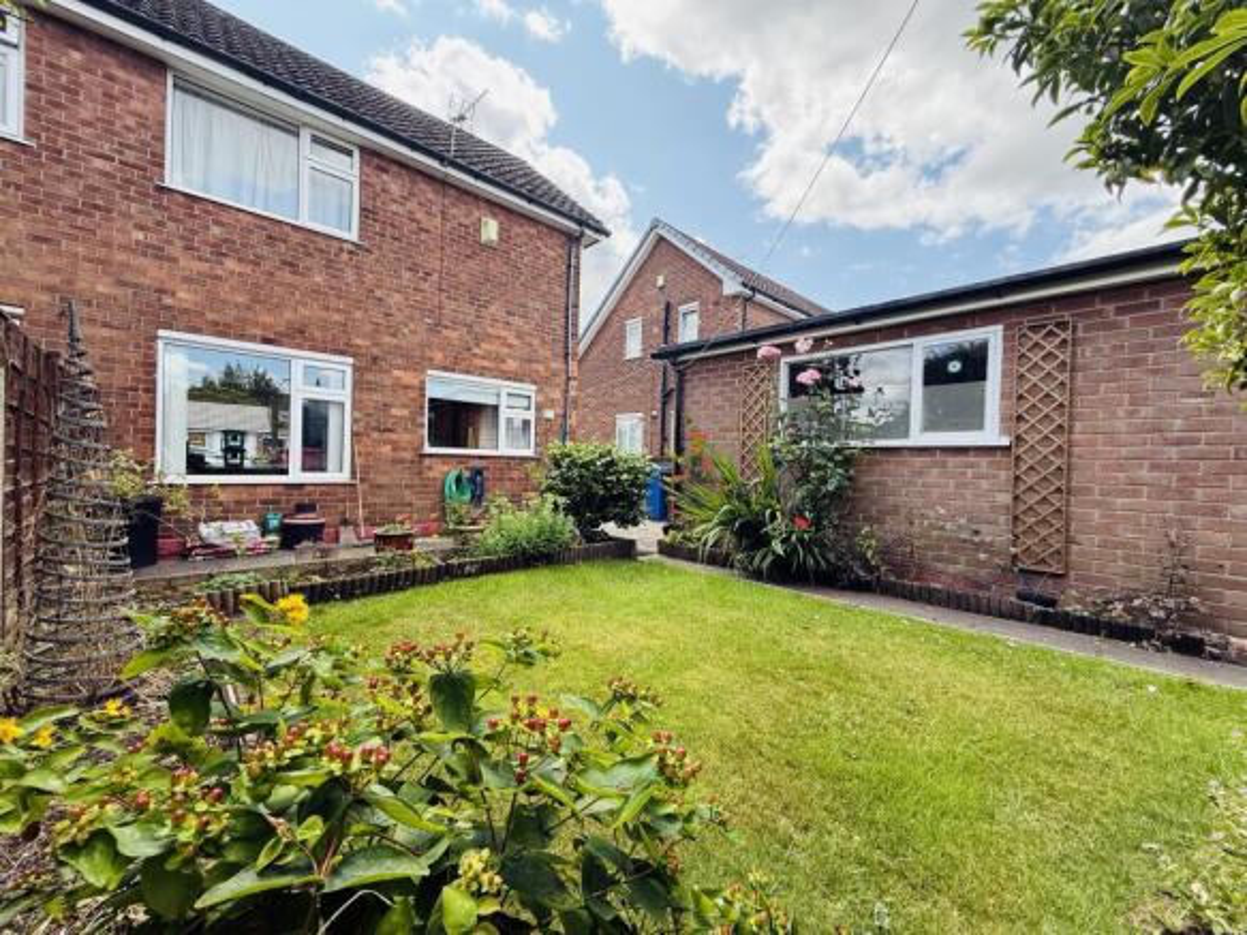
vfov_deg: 85.7
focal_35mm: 14
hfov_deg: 102.1
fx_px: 504
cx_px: 624
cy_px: 468
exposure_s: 1/448
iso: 64
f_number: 2.2
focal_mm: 2.22
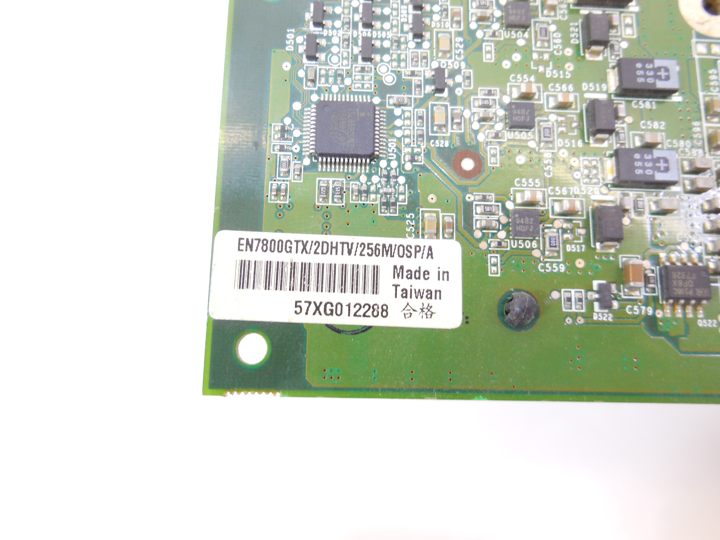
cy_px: 270
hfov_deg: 69.4
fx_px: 520
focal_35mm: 25
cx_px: 360
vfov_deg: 54.9
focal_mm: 4.5
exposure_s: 1/30
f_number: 3.1
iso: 180
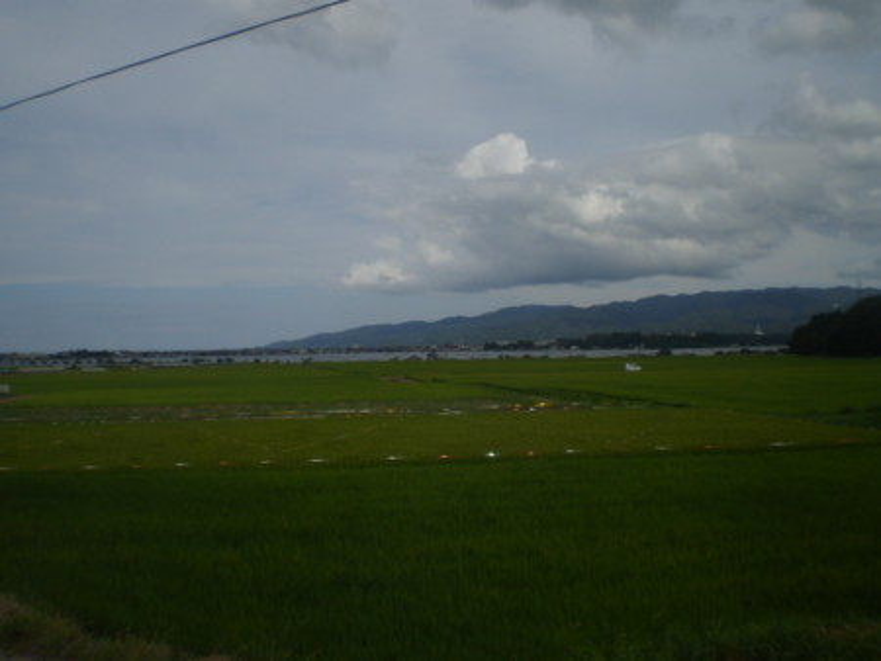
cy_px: 330
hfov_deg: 51.3
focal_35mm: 36
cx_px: 440
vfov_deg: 39.7
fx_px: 917
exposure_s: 1/2000
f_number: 4.6
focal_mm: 6.3
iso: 64
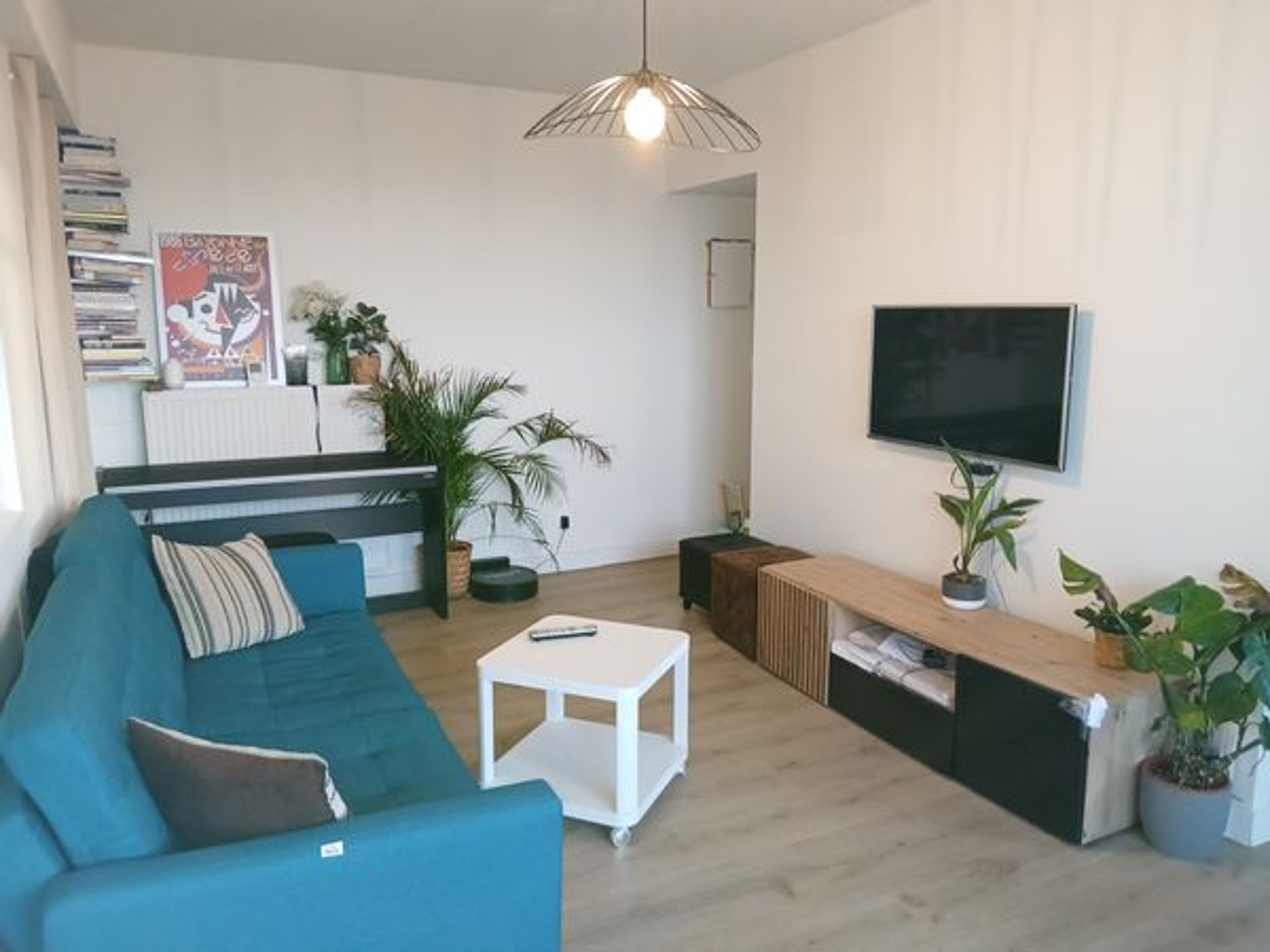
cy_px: 476
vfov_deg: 53.1
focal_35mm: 26
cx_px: 635
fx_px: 954
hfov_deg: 67.3
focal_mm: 3.98
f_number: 1.8
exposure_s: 1/33.3
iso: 320
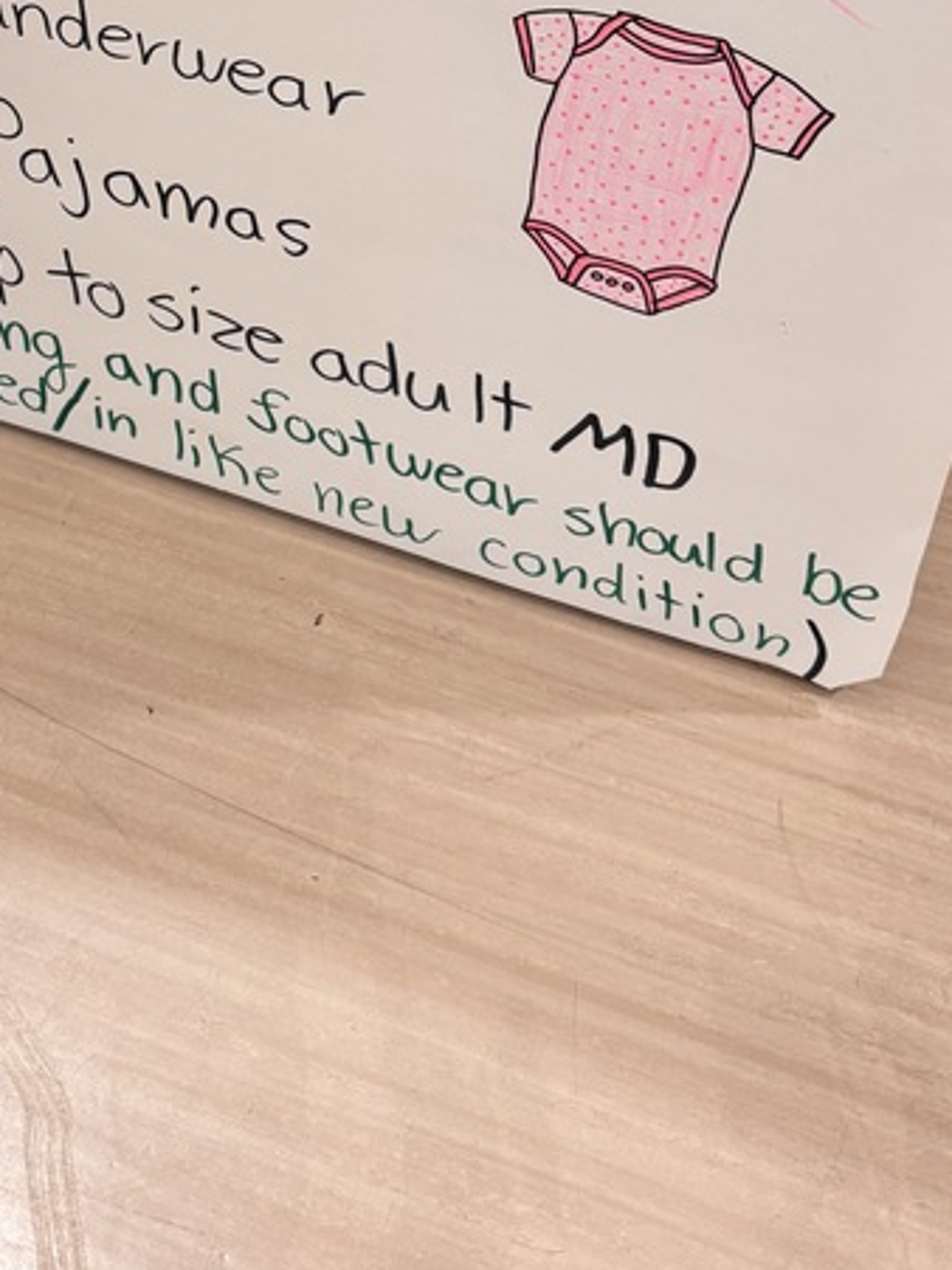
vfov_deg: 30.6
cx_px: 276
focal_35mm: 59
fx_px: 2164
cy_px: 25
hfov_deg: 24.6
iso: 100
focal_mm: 5.96
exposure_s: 1/60
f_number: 1.6
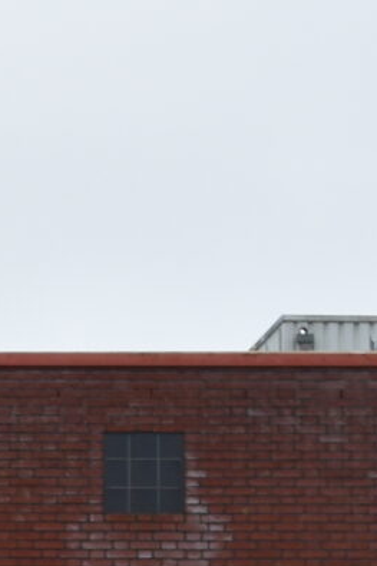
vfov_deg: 11.6
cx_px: -374
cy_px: 625
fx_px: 2751
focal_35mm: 175
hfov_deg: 7.5
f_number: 5.6
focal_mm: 18
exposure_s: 1/125
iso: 360
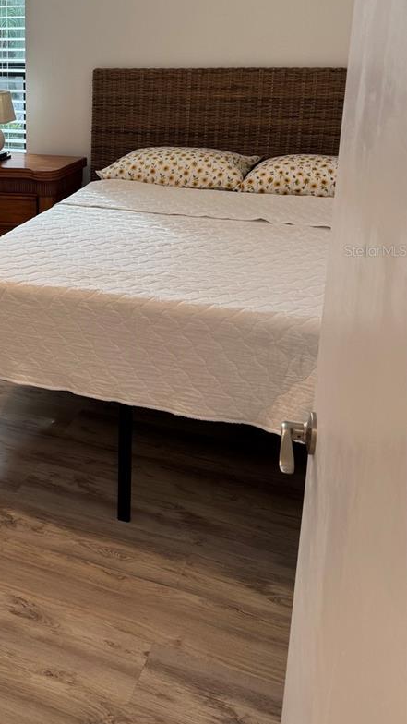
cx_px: -6
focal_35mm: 40
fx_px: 767
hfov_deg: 27.8
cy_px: 250
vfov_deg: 49.7
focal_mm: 6.76
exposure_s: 1/144
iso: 64
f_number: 1.78
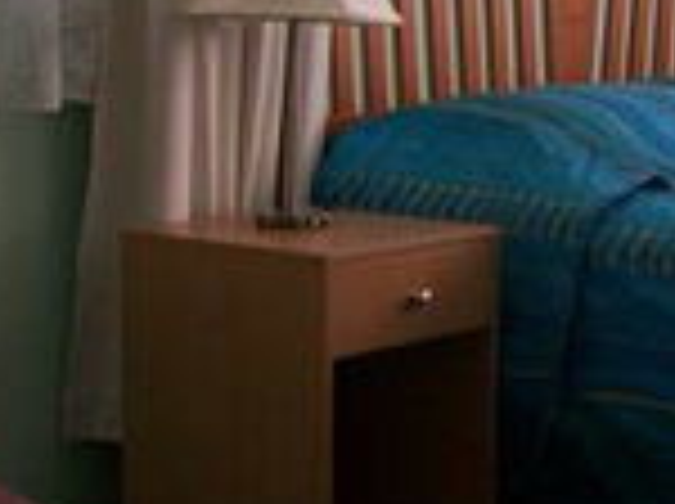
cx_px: 873
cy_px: 117
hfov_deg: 17.0
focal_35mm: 109
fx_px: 2122
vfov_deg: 13.5
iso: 64
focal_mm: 6.1
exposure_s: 1/80
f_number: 2.7
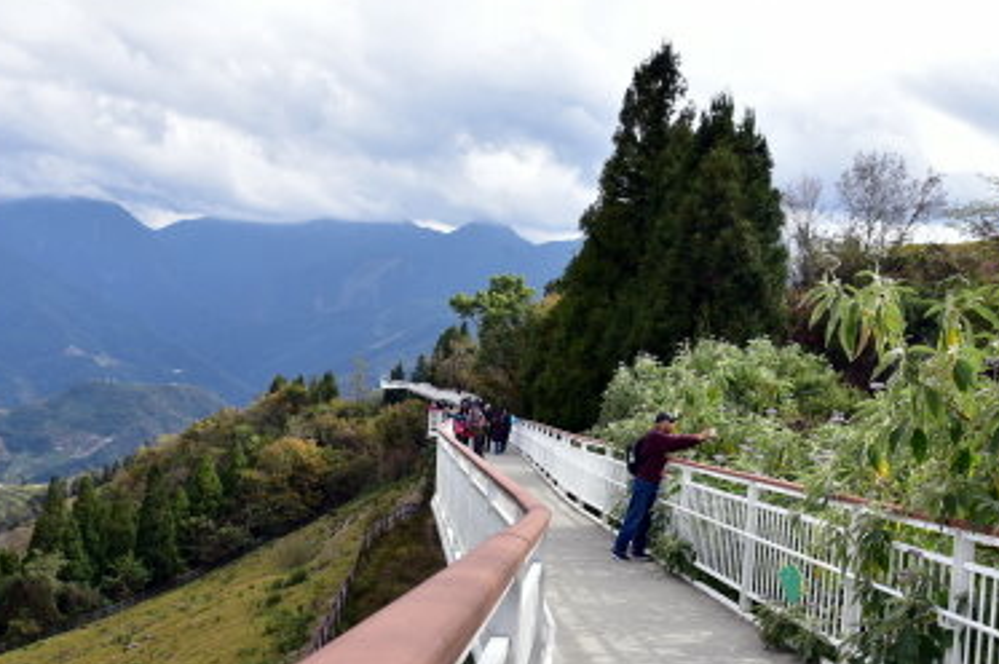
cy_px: 420
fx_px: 915
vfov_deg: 39.6
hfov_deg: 57.2
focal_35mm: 33
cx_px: 477
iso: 200
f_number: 8
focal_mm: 24
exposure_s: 1/200
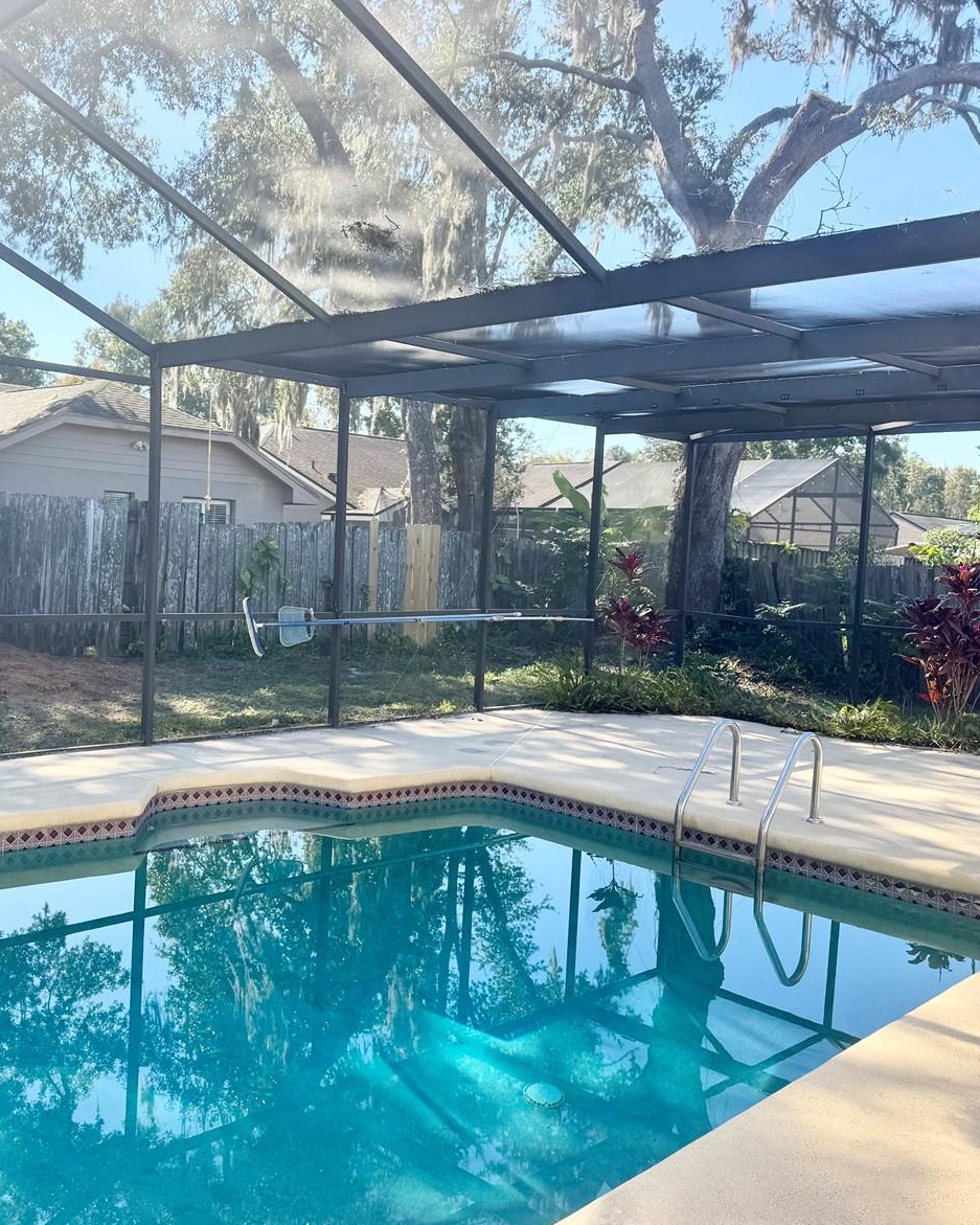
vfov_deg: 55.7
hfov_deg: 45.4
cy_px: 614
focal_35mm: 32
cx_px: 366
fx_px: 1160
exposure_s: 1/925
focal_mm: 6.76
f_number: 1.78
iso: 80
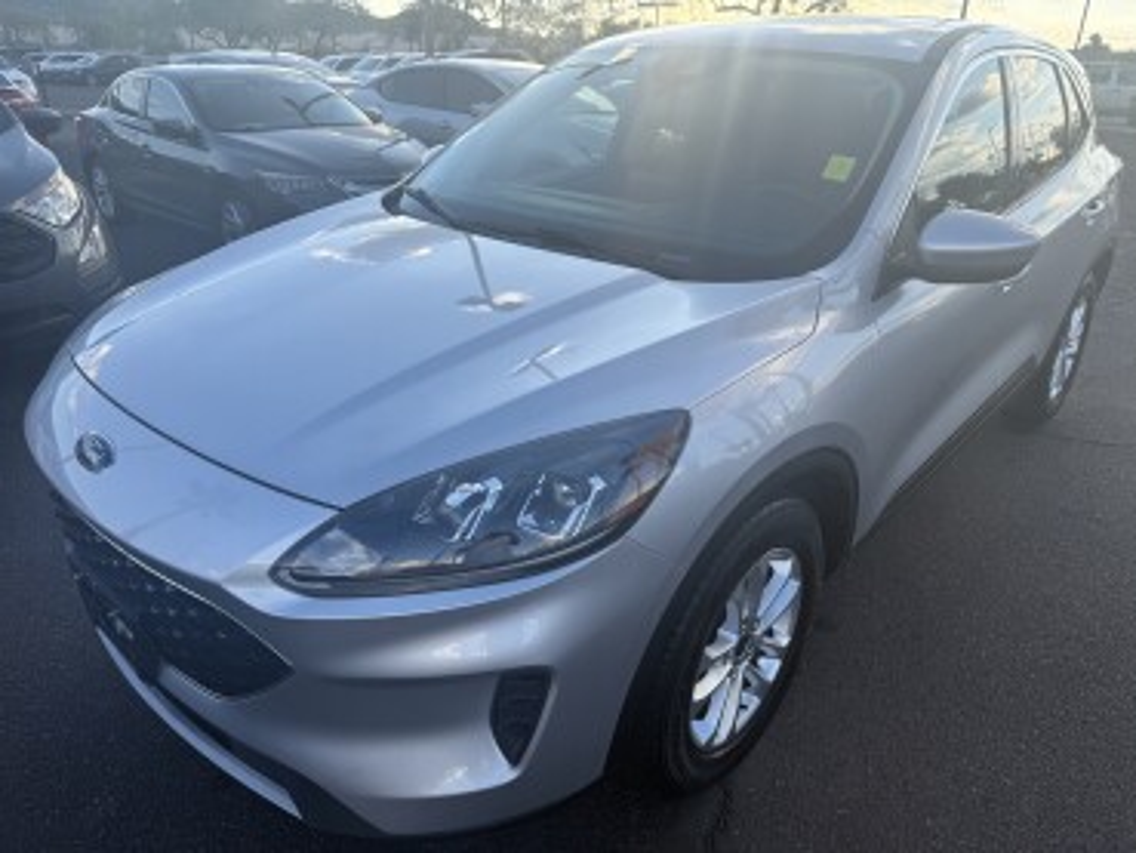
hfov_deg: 71.6
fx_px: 788
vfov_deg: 56.8
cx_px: 568
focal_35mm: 24
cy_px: 426
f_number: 1.78
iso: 80
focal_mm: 6.76
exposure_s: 1/992
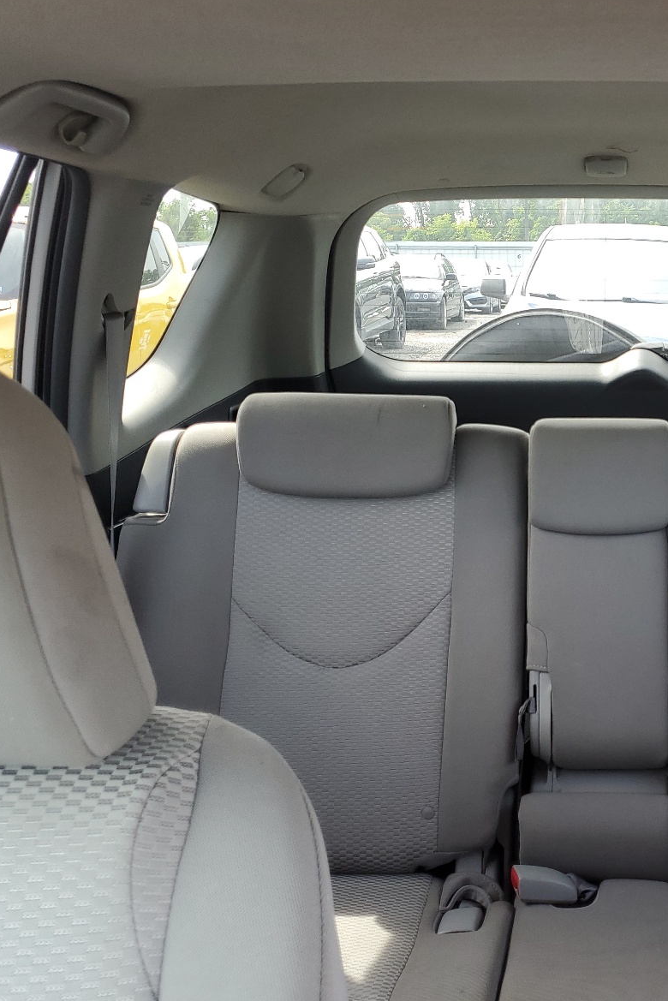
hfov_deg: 33.9
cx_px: 608
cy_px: 488
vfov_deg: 51.9
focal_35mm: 37
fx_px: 1029
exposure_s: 1/114
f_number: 1.5
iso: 50
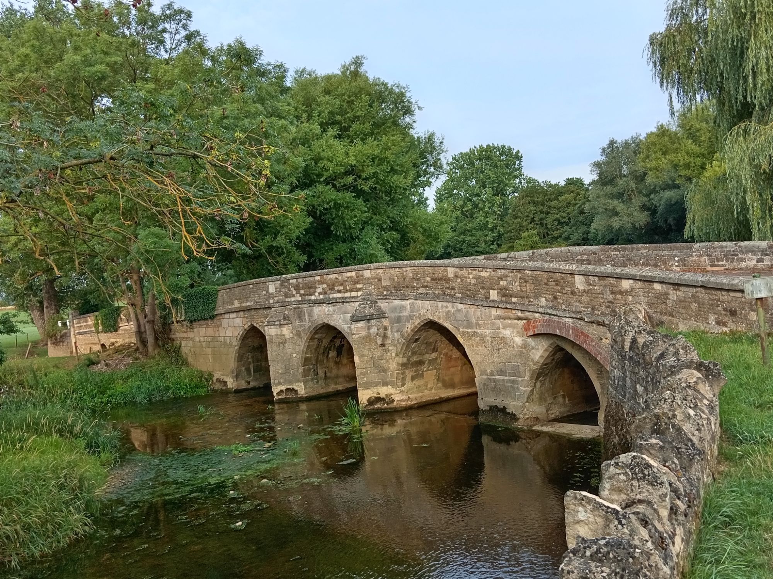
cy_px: 290
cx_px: 386
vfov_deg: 42.9
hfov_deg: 55.4
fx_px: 737
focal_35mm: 33
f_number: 1.8
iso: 100
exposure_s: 1/239
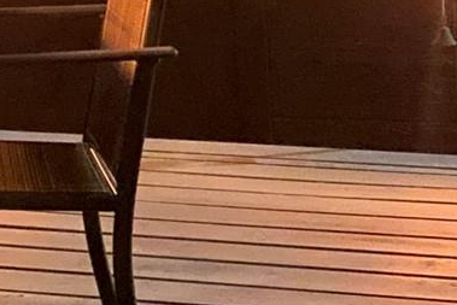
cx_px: 508
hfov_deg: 13.7
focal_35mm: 146
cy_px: 115
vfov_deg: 9.4
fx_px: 1854
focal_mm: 4.25
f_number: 1.8
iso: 2000
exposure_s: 1/4
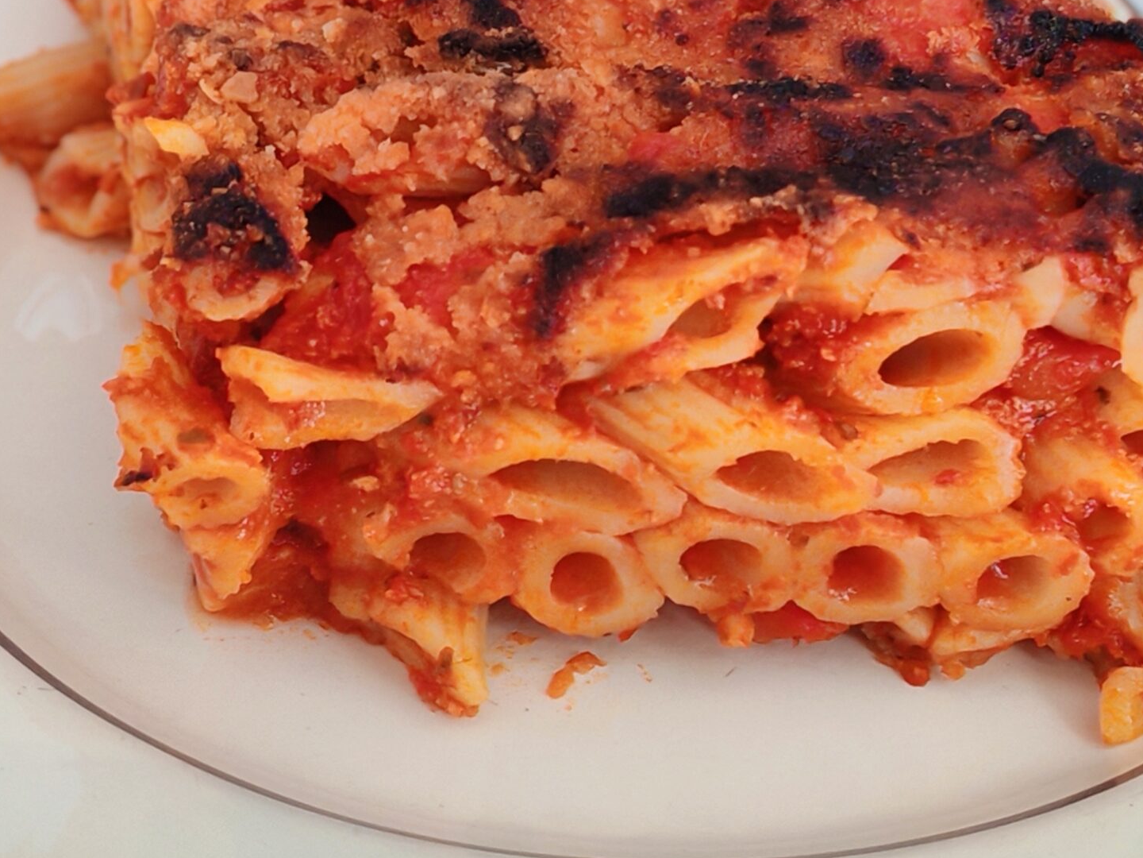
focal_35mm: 96
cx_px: 518
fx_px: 3170
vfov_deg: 15.4
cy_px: 255
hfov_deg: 20.4
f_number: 2.8
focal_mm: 5.52
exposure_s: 1/33
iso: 320
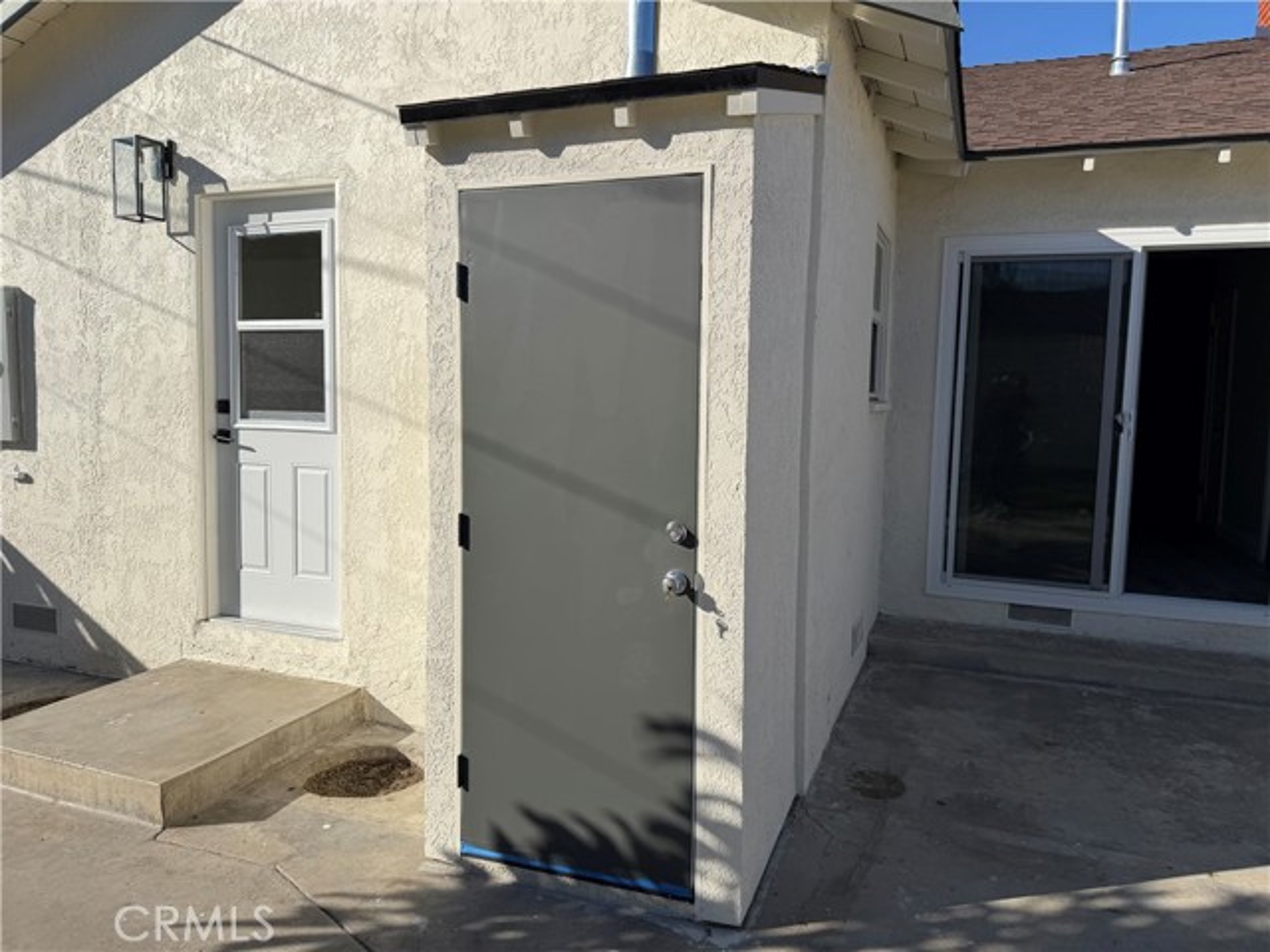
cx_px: 635
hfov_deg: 71.6
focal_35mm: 24
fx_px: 881
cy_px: 476
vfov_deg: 56.8
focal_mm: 6.76
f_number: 1.78
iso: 80
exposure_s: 1/7353
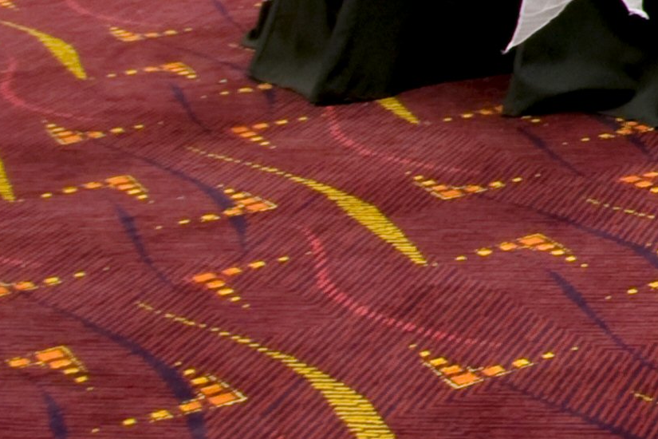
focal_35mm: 109
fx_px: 1992
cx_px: 1676
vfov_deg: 12.0
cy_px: -231
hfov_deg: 13.0
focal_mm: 14
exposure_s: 1/4
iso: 280
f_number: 8
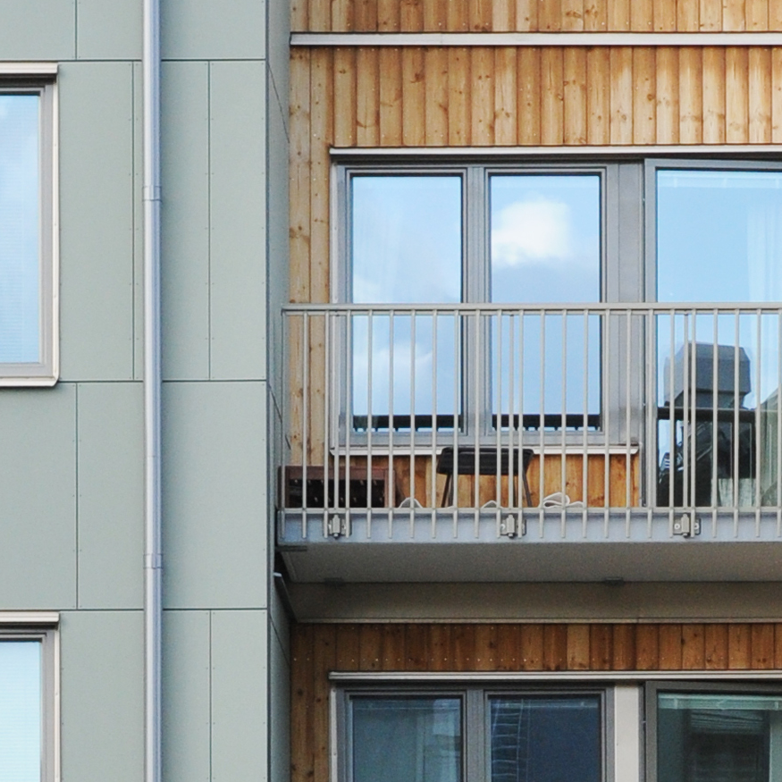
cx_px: 878
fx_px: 7974
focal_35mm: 312
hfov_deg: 5.6
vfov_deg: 5.6
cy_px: 775
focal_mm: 50
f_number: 4.5
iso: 400
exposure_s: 1/800
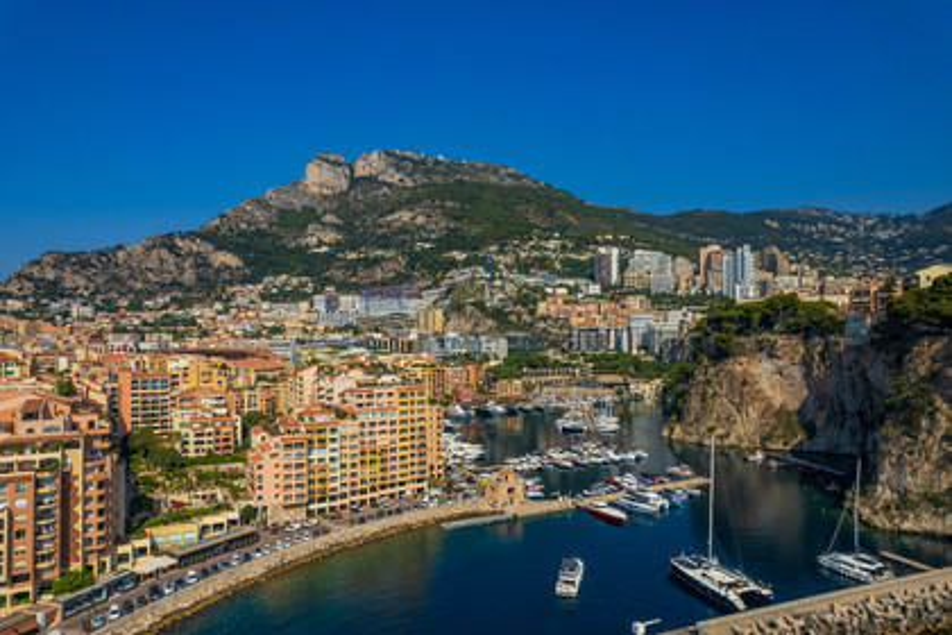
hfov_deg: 78.6
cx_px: 476
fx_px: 582
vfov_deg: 57.2
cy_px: 318
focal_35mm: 22
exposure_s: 1/4000
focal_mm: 8.4
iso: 100
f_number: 2.8
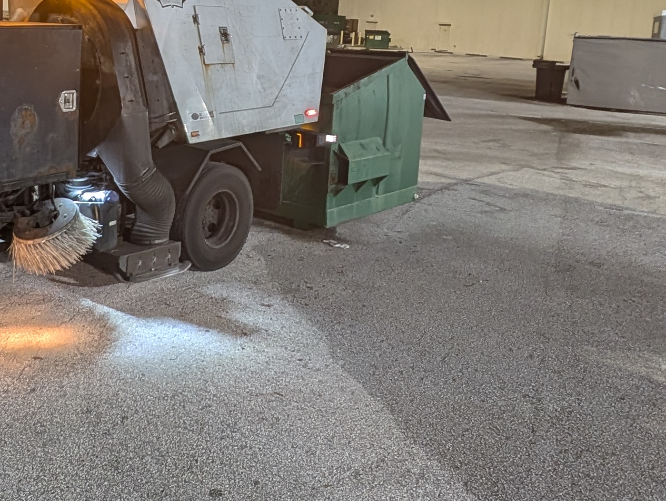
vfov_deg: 39.1
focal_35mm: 35
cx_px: 154
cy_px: 95
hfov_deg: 50.1
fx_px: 674
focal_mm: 2.23
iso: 122
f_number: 1.95
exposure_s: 1/30
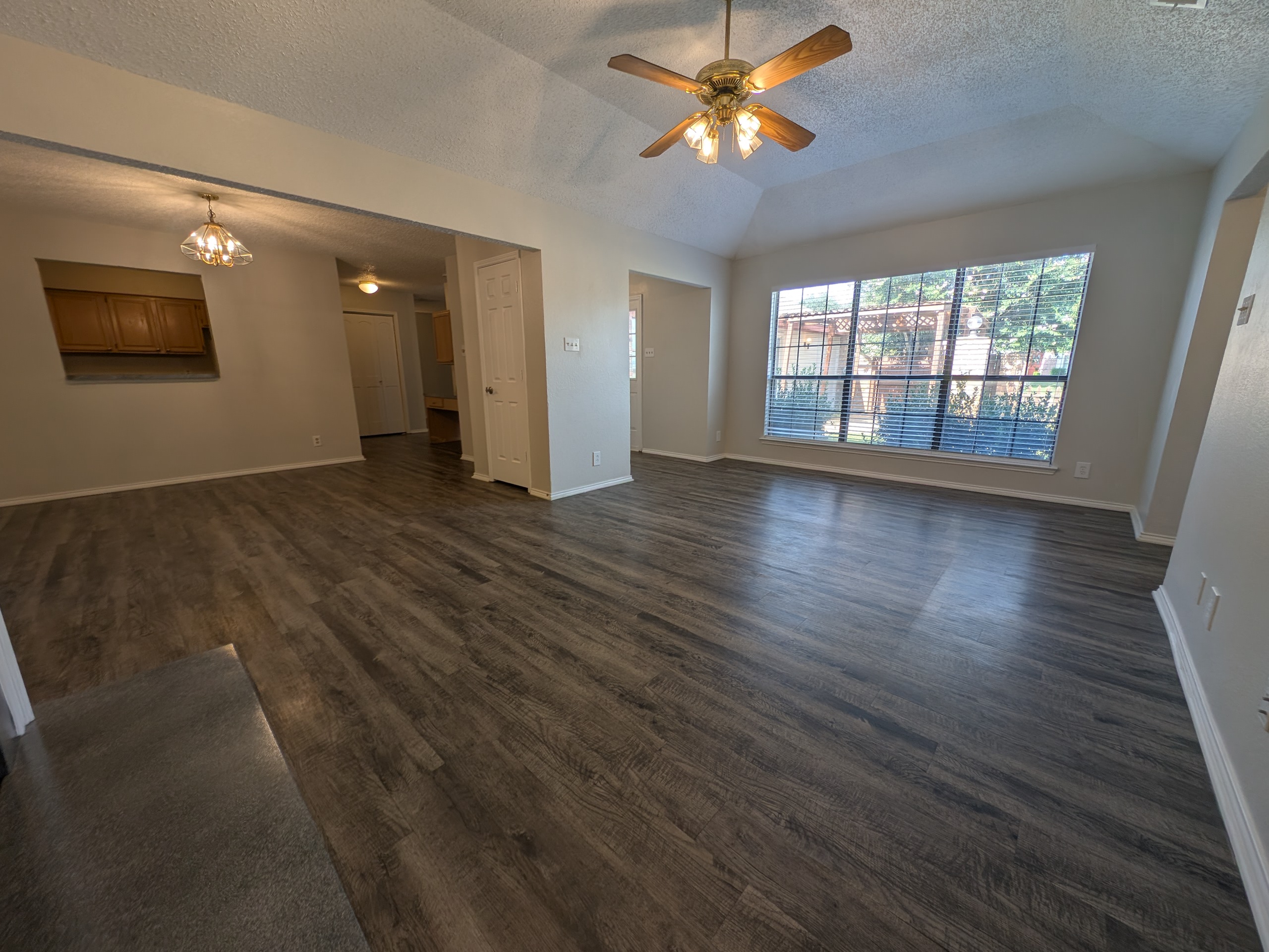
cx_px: 634
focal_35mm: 12
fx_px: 440
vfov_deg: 94.5
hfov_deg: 110.5
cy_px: 476
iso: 44
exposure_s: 1/120
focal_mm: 2.23
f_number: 1.95
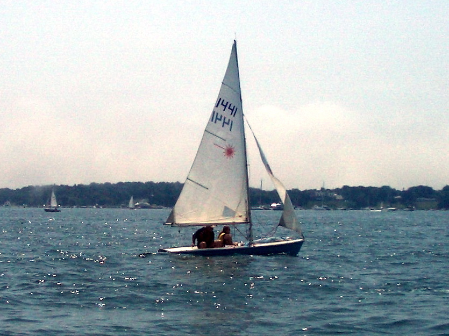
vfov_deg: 40.7
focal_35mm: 35
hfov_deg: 52.7
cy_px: 168
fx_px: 454
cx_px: 224
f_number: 4.3
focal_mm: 5.8
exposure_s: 1/2000
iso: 50
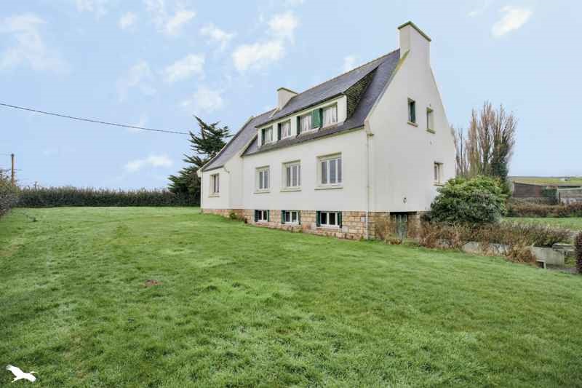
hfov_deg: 91.6
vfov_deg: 68.9
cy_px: 194
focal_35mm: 18
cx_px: 291
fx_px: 283
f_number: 8
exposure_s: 1/125
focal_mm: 17.5
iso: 800
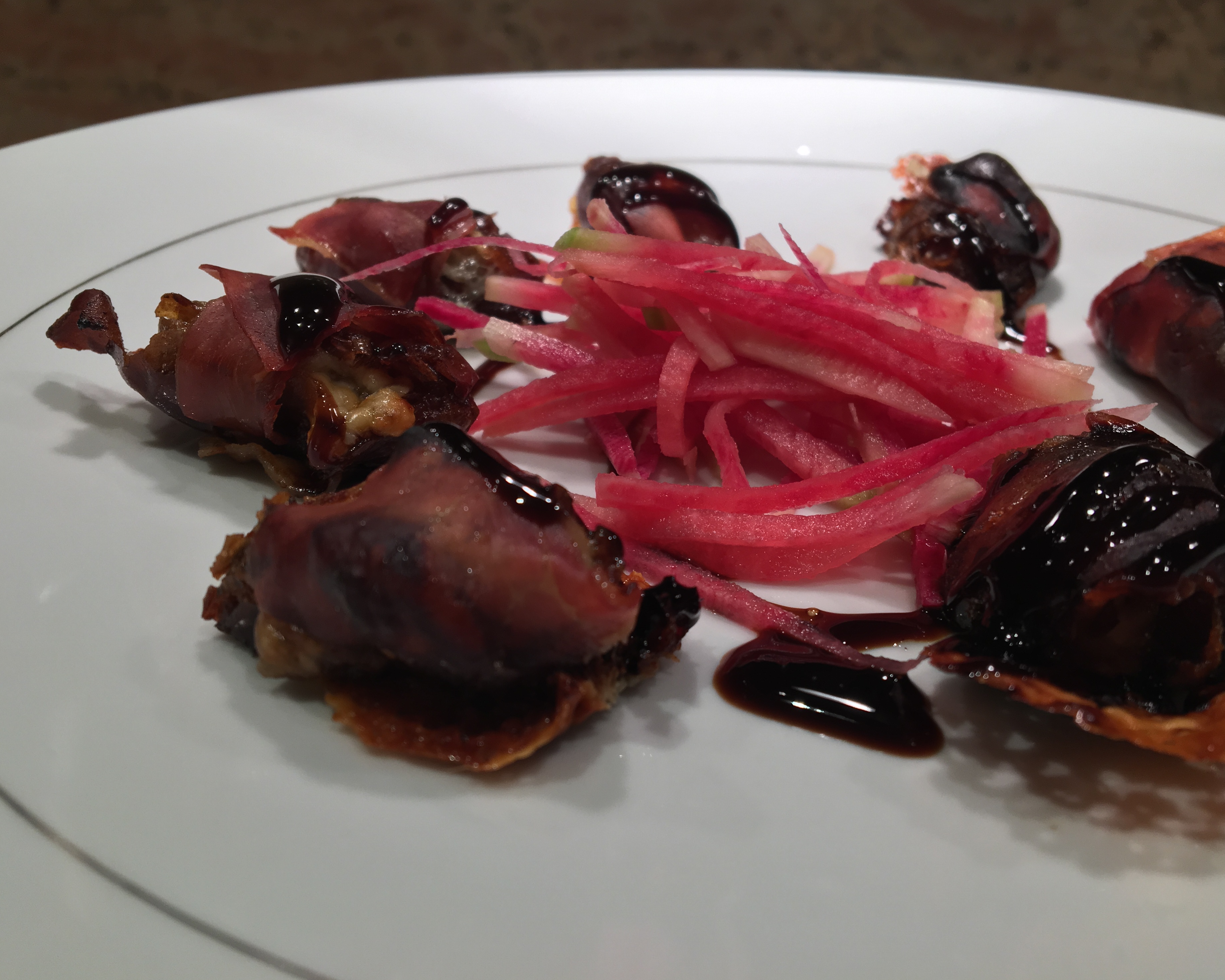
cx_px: 668
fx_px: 1124
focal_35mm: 31
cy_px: 480
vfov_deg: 47.1
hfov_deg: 57.1
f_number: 2.2
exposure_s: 1/120
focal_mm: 4.15
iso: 40
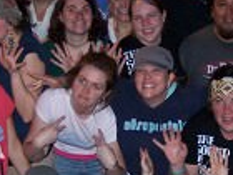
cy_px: 122
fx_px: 875
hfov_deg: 15.2
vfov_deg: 11.4
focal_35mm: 130
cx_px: 136
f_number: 2.8
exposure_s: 1/60
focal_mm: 6.3
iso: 140
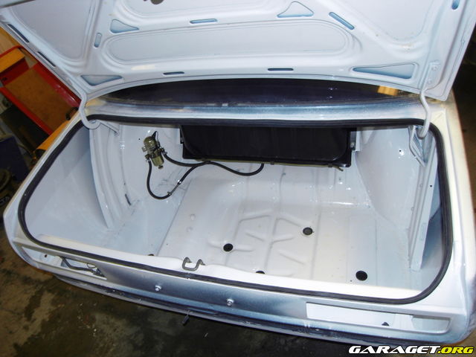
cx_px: 238
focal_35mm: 24
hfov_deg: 71.6
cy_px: 178
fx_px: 330
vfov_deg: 56.8
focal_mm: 4.3
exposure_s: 1/40
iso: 100
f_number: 2.8
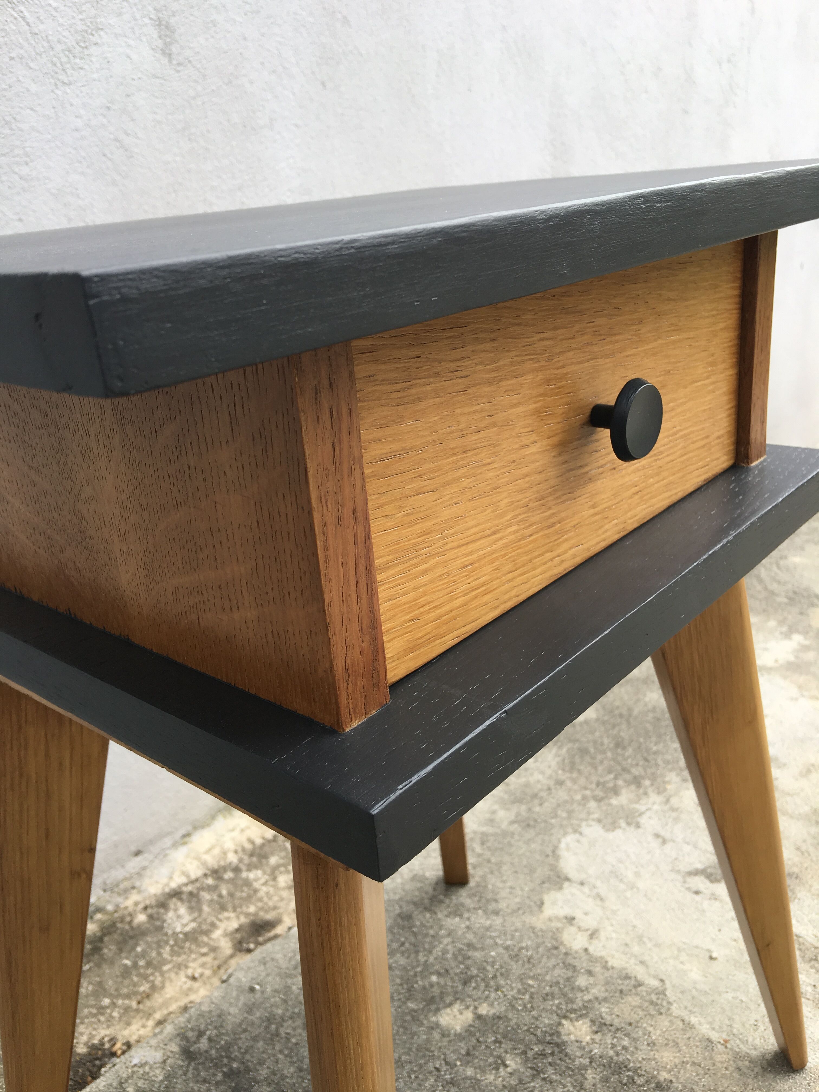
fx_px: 915
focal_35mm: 29
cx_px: 410
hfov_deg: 48.2
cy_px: 546
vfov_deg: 61.7
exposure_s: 1/187
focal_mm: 4.15
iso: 25
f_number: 2.2
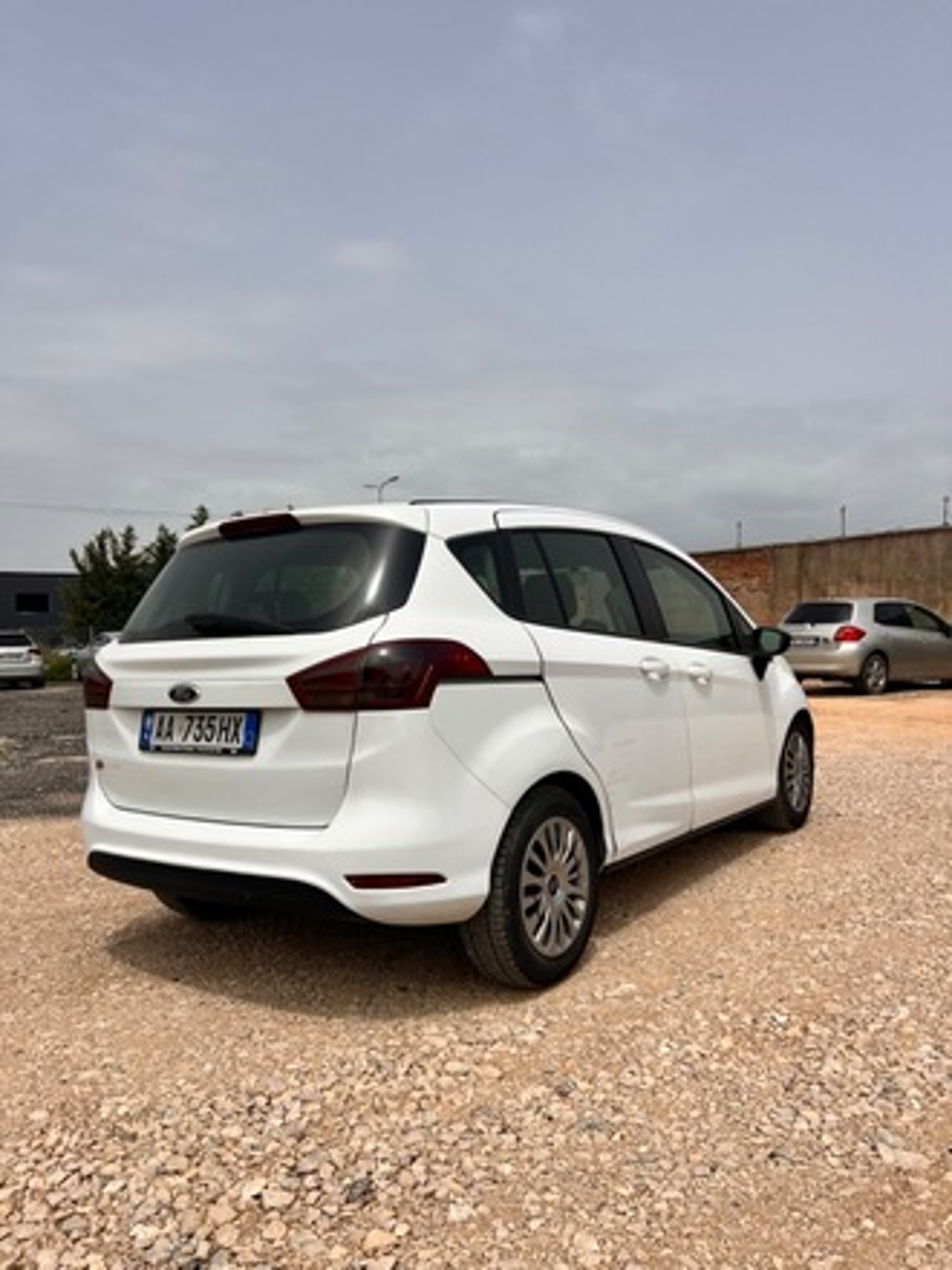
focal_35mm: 26
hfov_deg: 53.1
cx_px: 476
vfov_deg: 67.3
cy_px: 635
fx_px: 953
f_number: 1.5
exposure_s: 1/10309
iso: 50
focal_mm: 5.7
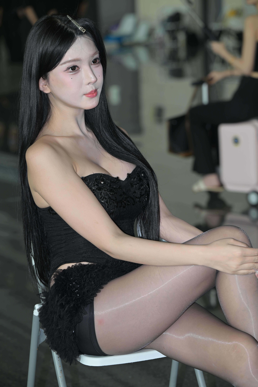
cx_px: 129
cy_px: 194
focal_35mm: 120
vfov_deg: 17.1
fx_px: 1290
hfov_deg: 11.4
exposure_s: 1/200
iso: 160
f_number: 4.5
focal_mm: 120
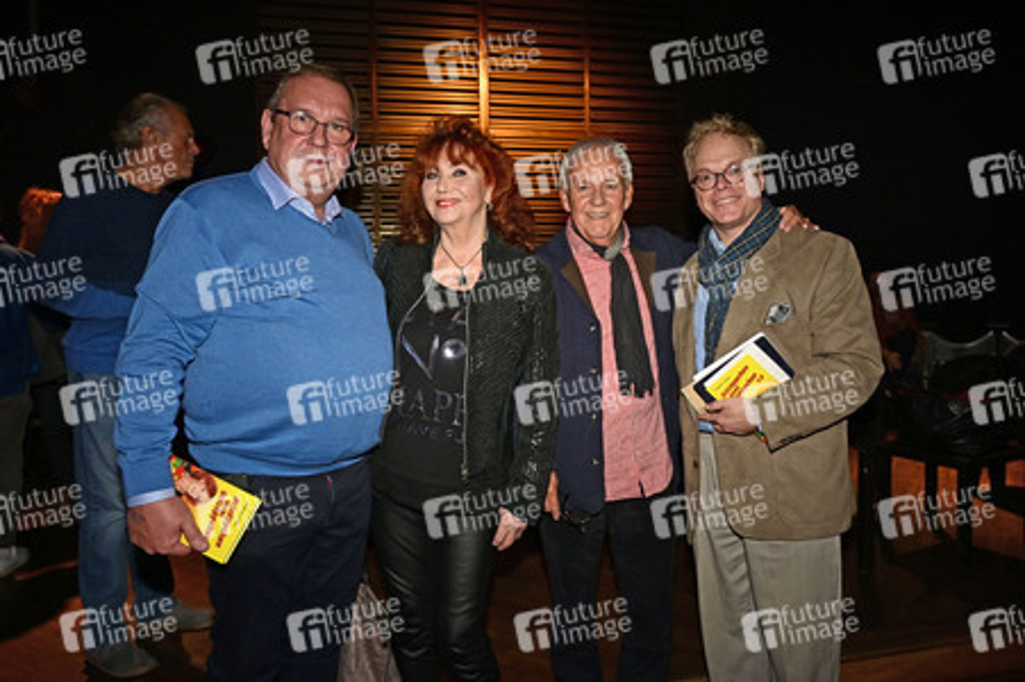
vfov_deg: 53.1
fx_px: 683
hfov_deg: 73.8
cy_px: 341
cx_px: 512
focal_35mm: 24
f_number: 5
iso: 2000
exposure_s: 1/200
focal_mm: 24
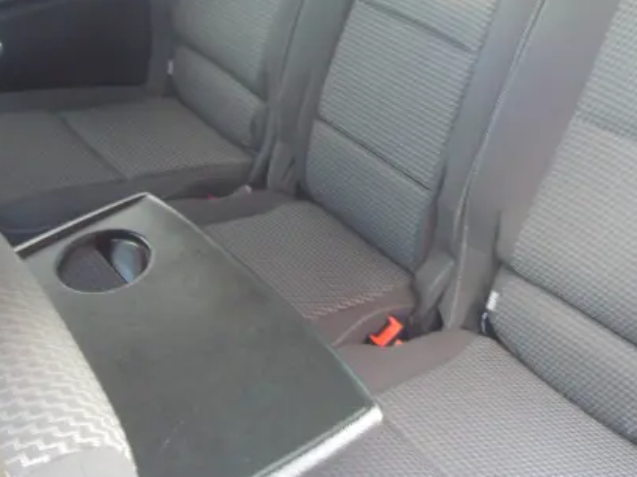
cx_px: 427
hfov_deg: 42.4
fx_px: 809
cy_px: 144
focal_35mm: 44
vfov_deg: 32.5
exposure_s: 1/15
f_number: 2.8
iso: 200
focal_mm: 4.6
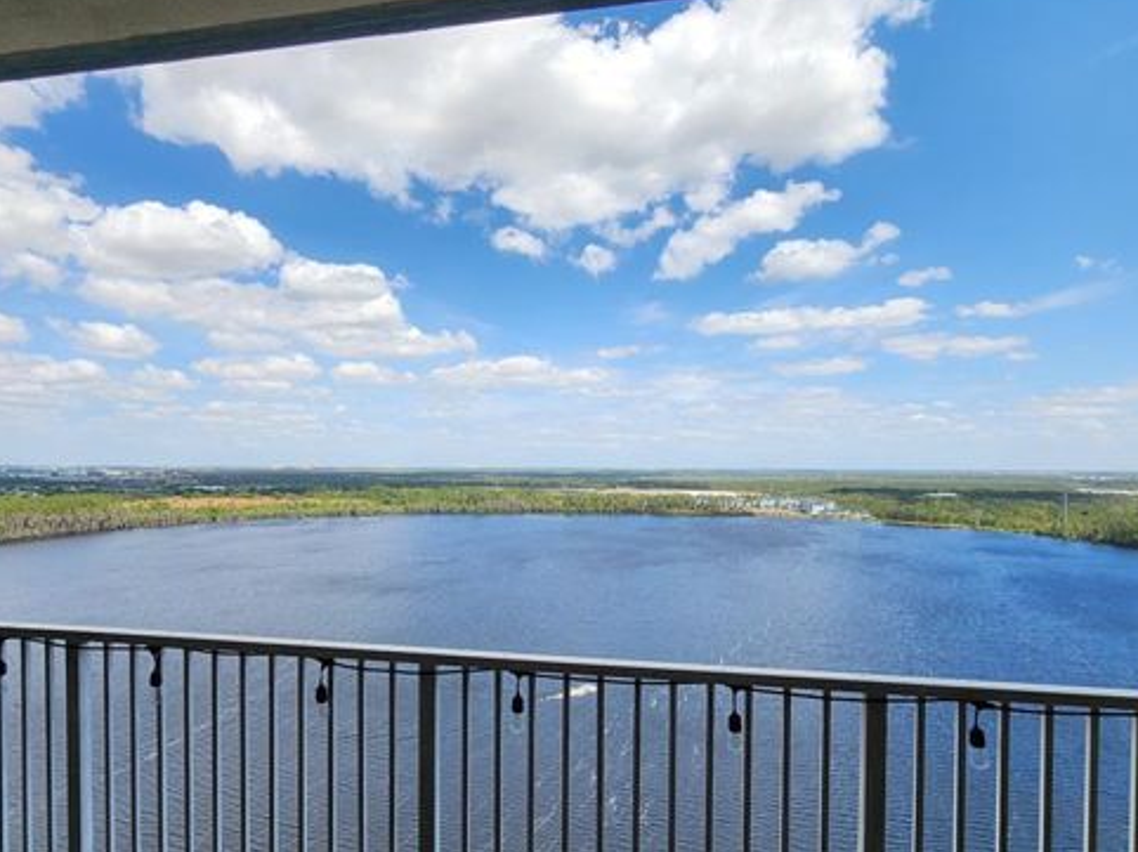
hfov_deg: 84.5
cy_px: 474
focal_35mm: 19
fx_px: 624
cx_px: 523
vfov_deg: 68.4
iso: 50
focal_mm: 2.2
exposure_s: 1/1894
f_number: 2.2
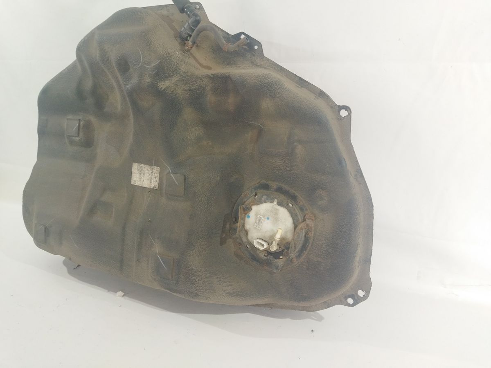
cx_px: 246
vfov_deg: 51.4
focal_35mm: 27
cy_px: 184
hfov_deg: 65.3
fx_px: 383
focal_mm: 4.71
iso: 163
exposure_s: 1/50
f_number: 1.79
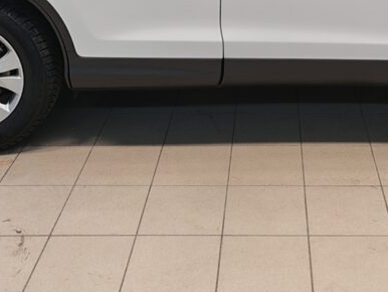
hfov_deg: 31.4
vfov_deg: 21.8
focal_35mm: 61
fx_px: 684
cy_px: -82
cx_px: 264
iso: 50
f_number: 1.6
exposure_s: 1/50
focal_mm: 5.4
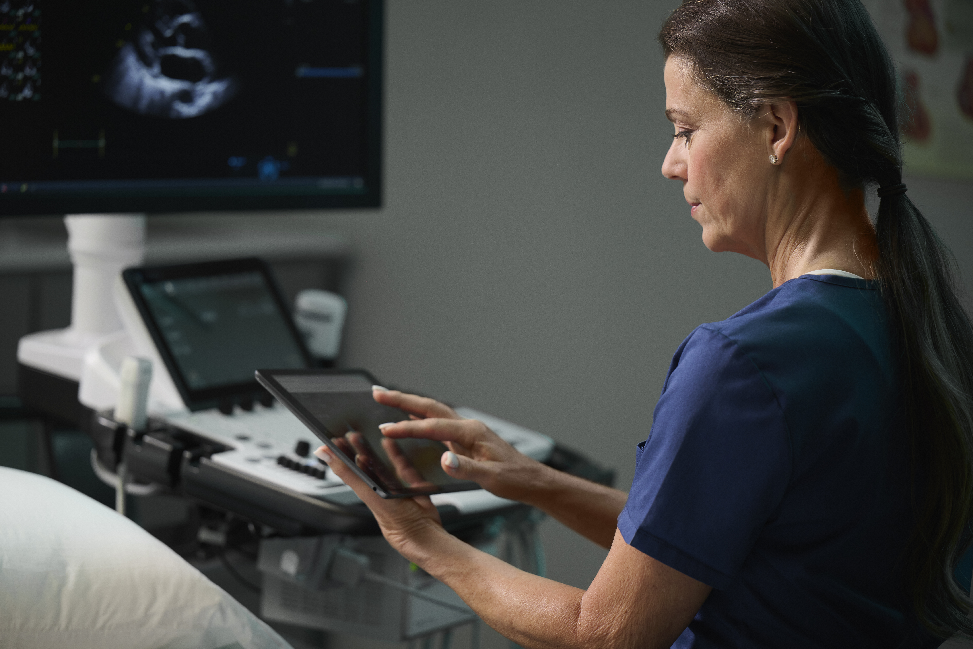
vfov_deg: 11.4
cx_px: 486
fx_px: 3243
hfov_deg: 17.1
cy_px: 324
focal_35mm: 120
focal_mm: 120
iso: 500
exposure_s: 1/160
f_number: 2.8
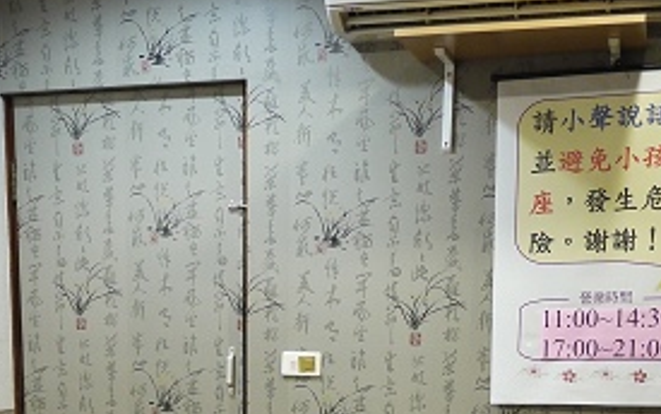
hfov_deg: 29.6
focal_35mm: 69
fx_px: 1243
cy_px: 619
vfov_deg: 17.1
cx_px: 236
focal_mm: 14
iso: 400
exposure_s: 1/25
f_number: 2.5
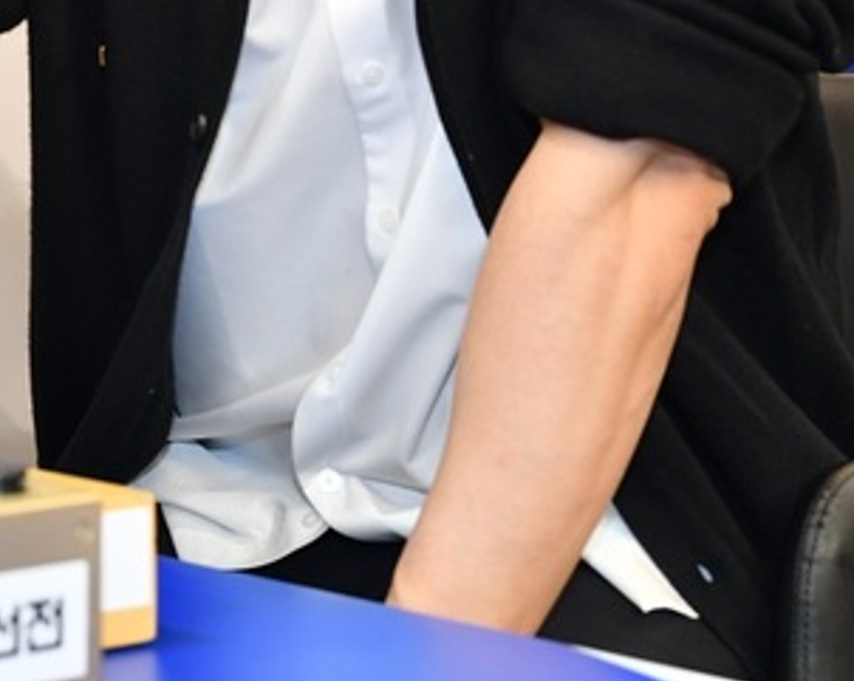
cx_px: -221
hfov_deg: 14.7
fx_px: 3182
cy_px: -161
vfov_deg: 11.9
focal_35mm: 126
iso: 800
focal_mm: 45
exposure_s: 1/80
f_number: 4
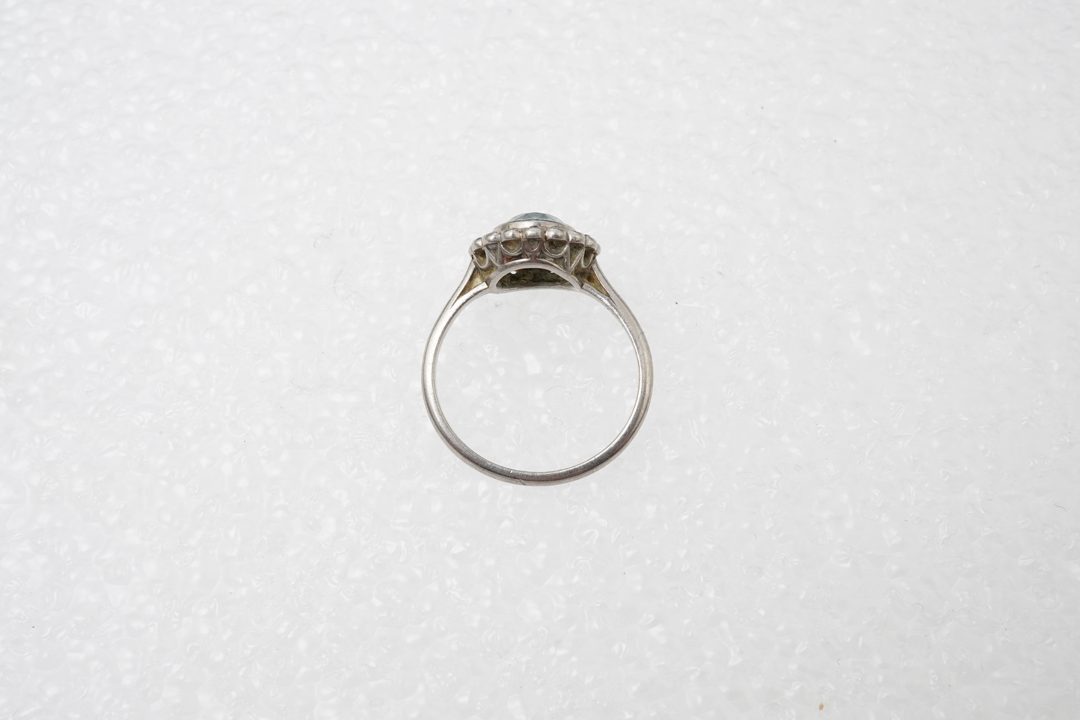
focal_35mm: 45
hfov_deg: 43.6
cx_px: 540
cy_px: 360
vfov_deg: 29.9
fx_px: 1350
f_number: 22
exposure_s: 1/100
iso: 640
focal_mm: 30
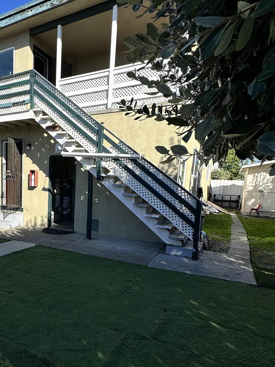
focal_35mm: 25
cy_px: 220
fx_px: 265
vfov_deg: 68.7
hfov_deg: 51.9
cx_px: 60
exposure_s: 1/1221
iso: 50
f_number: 2.2
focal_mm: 2.22
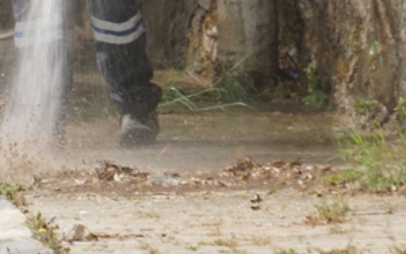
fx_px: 8147
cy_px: -57
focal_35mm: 736
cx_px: -195
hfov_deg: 2.8
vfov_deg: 1.8
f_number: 6.3
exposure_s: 1/250
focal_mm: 141
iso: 125
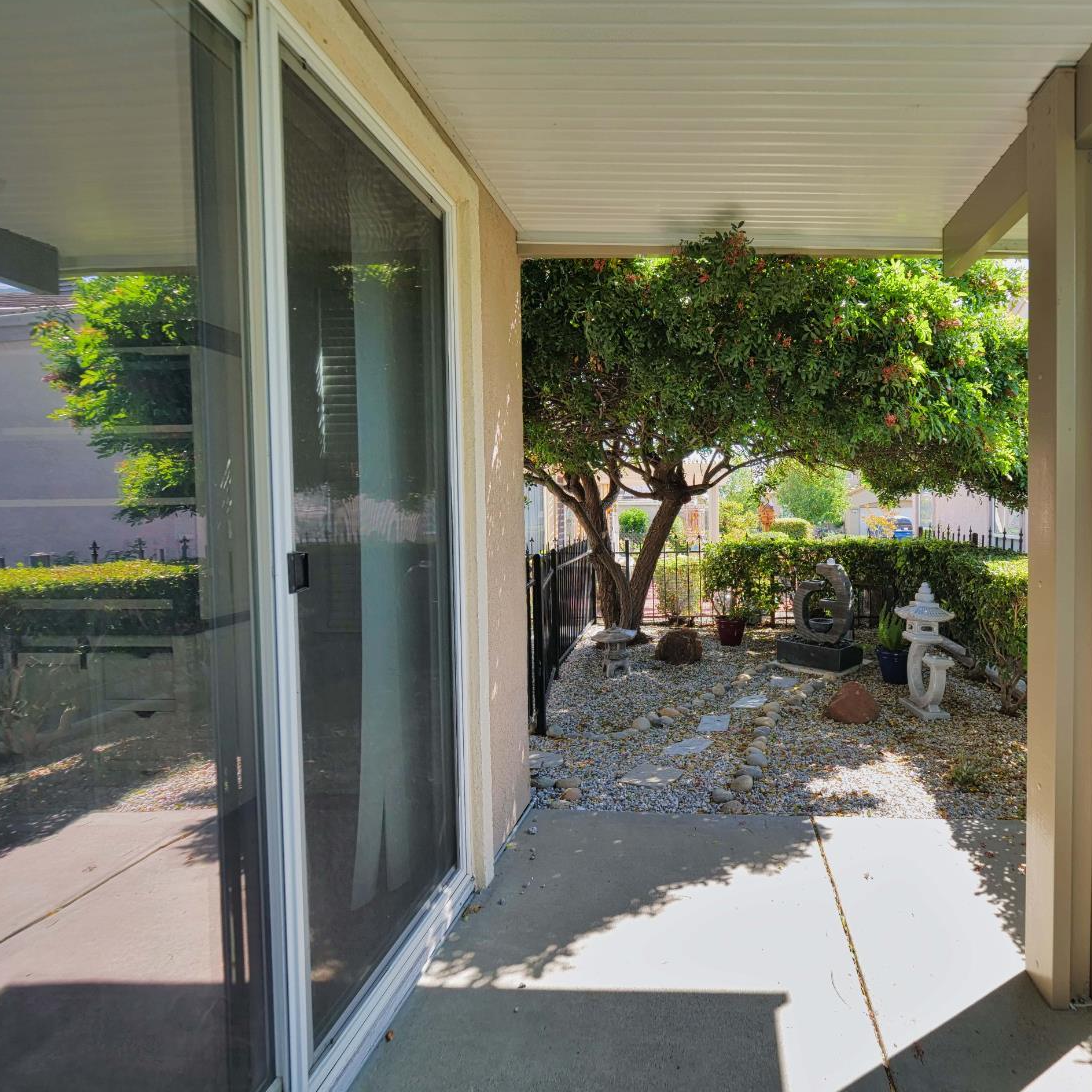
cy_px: 534
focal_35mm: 17
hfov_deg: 81.6
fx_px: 607
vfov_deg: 84.0
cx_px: 712
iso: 125
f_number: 4
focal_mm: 7
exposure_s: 1/200
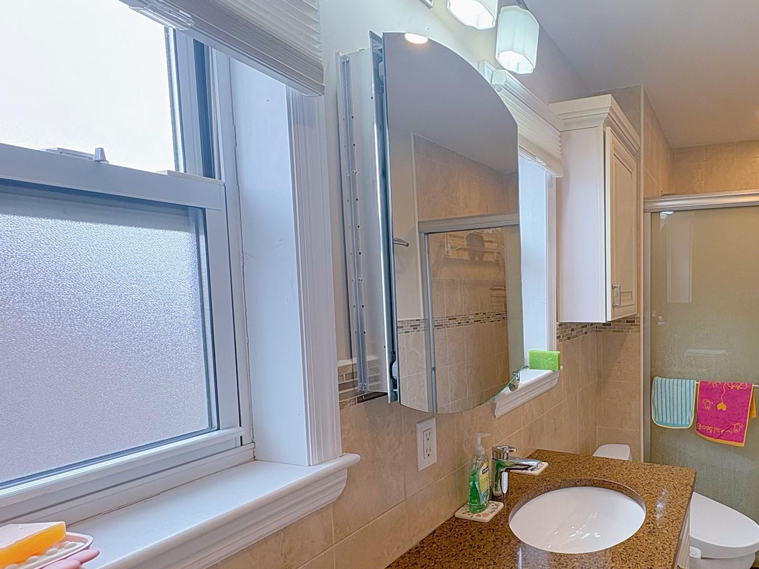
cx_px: 567
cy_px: 327
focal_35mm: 22
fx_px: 482
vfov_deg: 60.8
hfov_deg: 71.3
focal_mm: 2.22
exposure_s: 1/60
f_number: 2.2
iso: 125
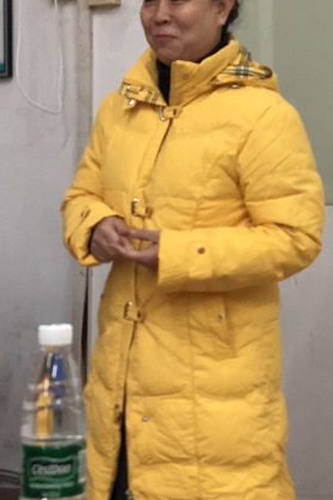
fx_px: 1625
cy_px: 120
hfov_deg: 11.6
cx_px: 290
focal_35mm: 117
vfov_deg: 17.4
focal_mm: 6
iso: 160
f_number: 2.4
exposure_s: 1/20
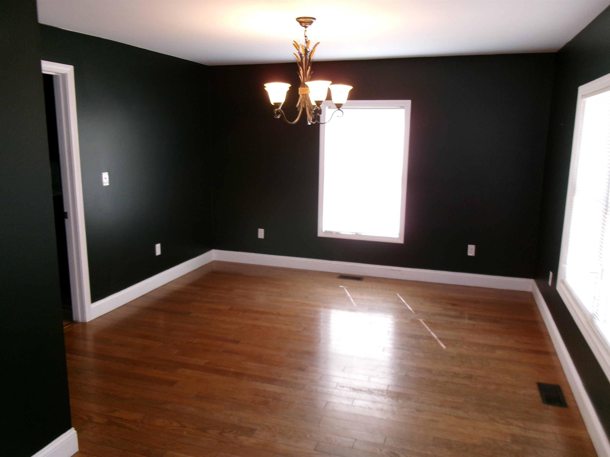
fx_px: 493
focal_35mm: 28
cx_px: 305
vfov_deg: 49.7
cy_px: 228
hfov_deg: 63.4
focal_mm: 5.1
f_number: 3.9
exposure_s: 1/34
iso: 195
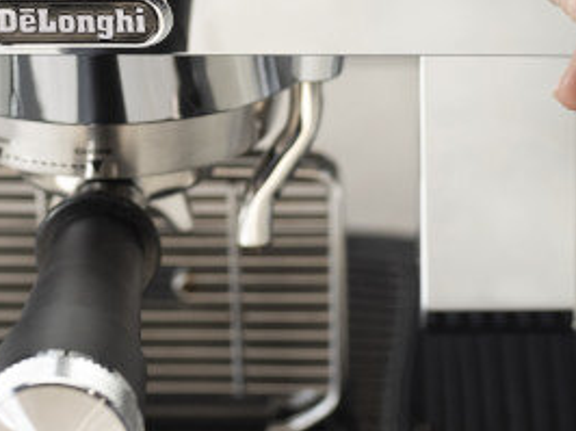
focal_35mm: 173
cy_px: -74
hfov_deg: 11.4
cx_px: 238
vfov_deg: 8.5
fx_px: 2876
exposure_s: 1/125
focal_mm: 58
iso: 1600
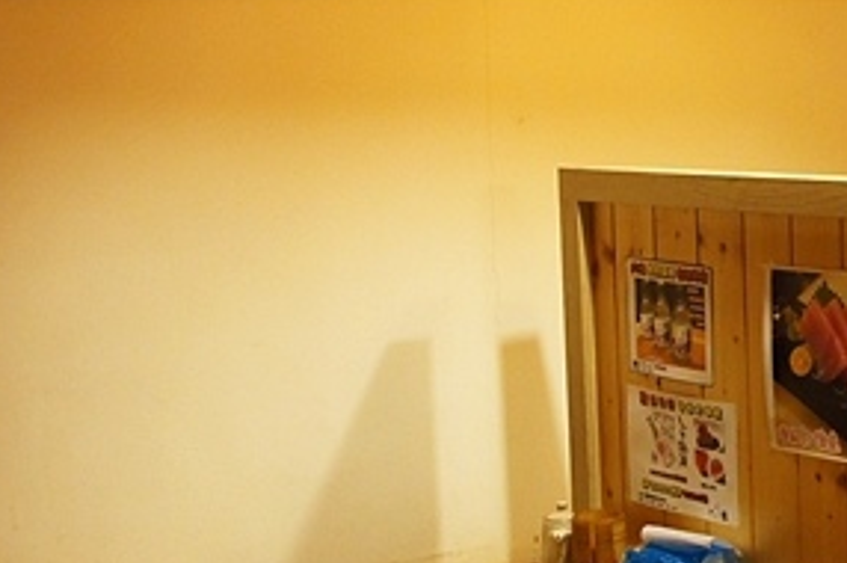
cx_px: 868
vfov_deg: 16.0
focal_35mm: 85
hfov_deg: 22.9
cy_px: 283
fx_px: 1998
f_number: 3.5
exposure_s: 1/30
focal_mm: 18
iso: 800
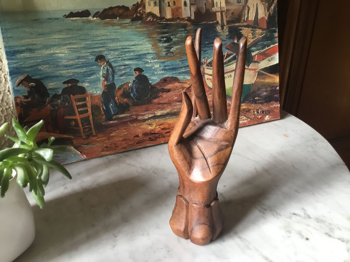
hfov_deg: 58.4
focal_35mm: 31
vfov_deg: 45.4
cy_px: 131
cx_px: 175
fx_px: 313
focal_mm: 3.3
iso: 80
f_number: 2.4
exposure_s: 1/33
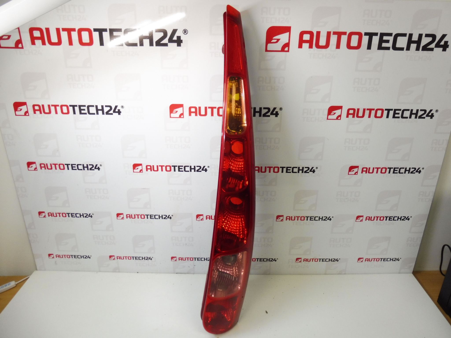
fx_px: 326
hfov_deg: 69.4
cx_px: 226
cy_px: 169
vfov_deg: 54.9
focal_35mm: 25
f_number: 3.5
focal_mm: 4.4
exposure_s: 1/60
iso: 200
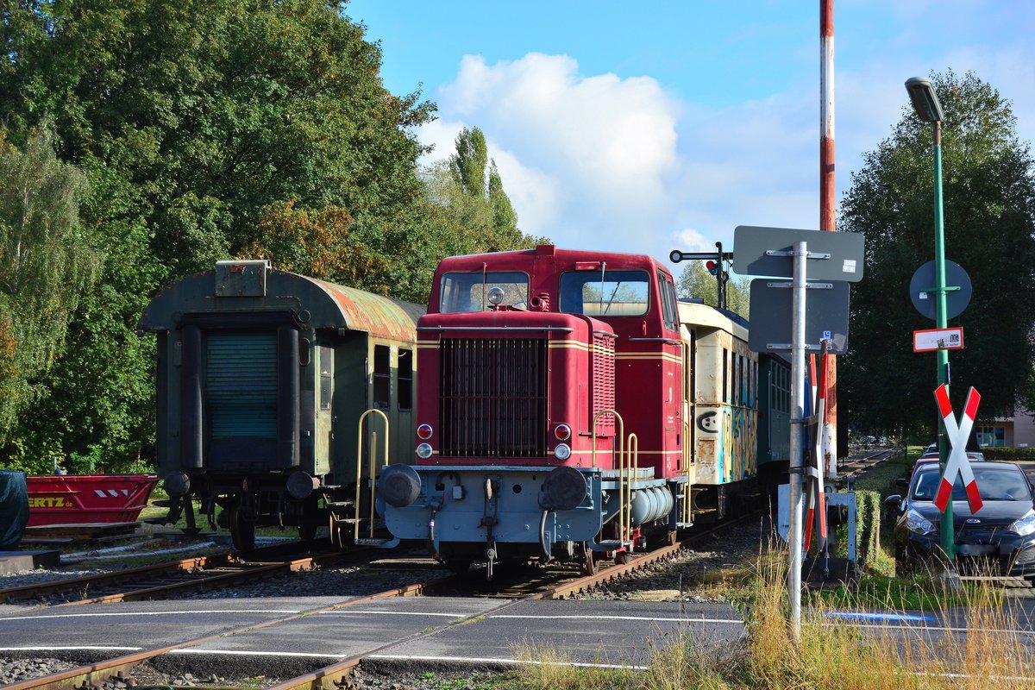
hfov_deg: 24.6
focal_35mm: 82
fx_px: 2372
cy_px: 345
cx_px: 518
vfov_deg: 16.6
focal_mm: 55
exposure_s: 1/640
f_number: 6.3
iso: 250
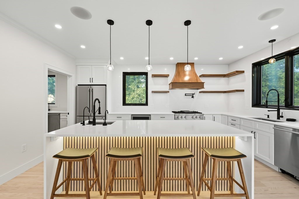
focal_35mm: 14
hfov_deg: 104.3
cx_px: 150
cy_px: 100
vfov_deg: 81.1
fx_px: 116
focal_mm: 14
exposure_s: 1/30
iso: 100
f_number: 8
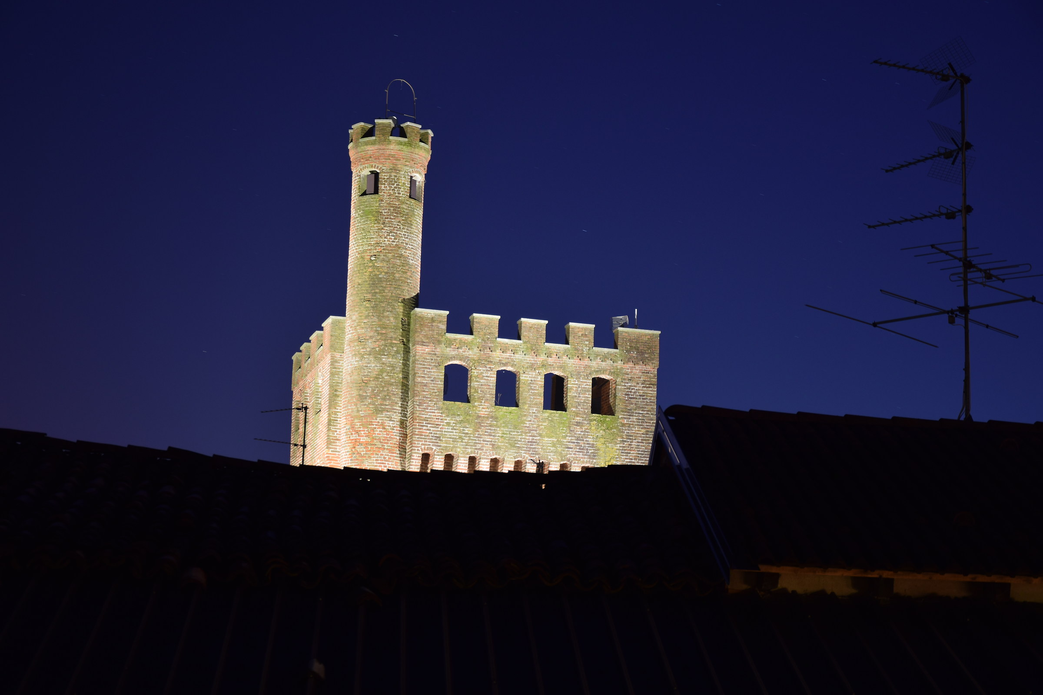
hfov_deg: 27.0
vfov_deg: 18.2
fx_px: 2173
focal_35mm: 75
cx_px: 522
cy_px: 348
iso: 100
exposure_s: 25
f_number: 5
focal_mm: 50
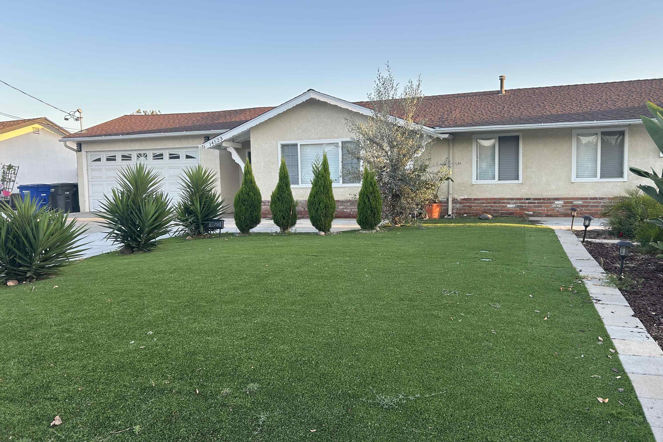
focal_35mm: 28
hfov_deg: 65.5
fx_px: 516
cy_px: 222
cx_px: 342
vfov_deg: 46.4
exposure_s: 1/473
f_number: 1.5
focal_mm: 5.7
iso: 50
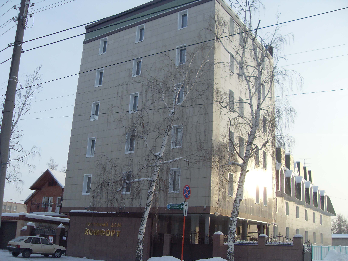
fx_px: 372
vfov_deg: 38.7
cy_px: 130
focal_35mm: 37
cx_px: 174
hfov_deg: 50.1
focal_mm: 6.3
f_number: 7
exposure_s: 1/125
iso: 80
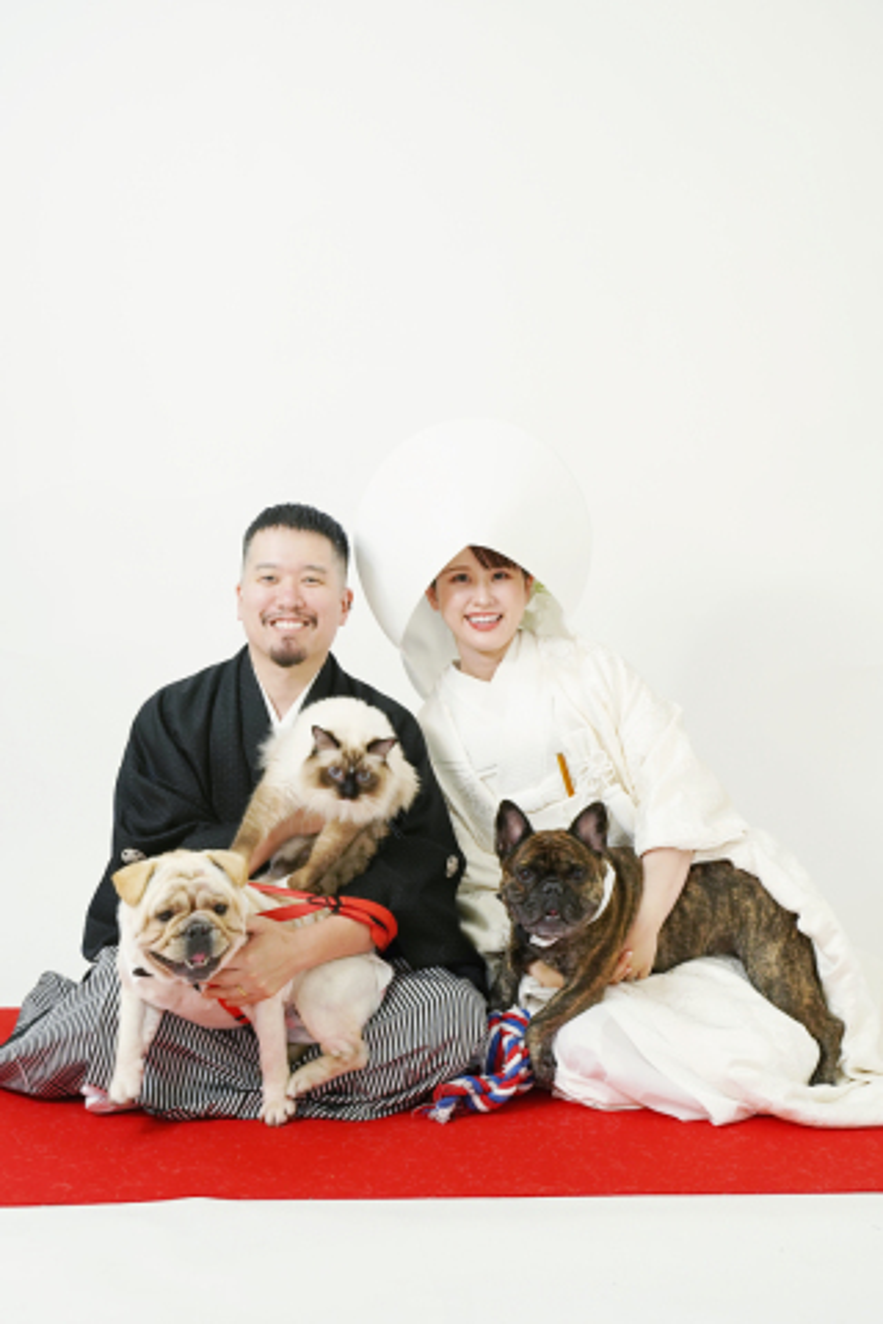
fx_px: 1766
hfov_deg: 28.1
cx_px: 442
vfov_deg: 41.1
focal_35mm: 48
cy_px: 662
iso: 1000
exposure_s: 1/125
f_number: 4
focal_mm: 48
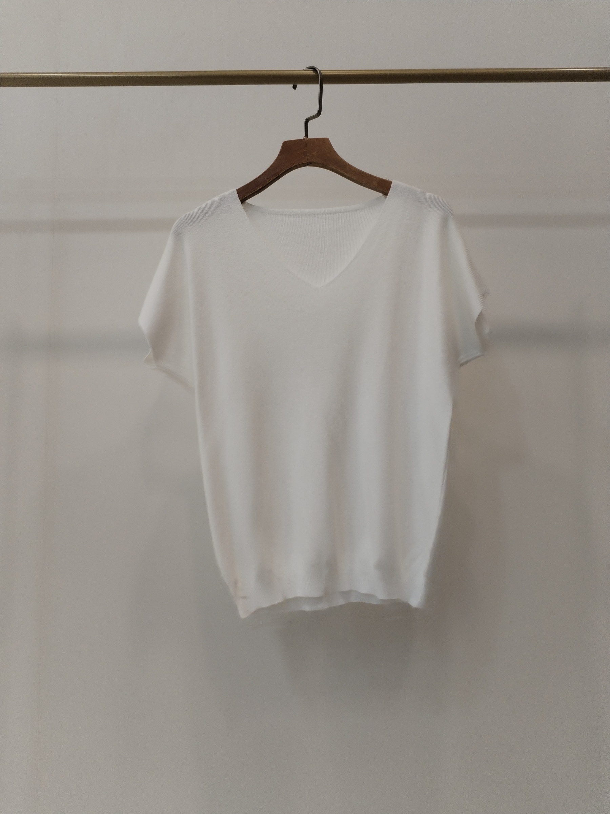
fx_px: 681
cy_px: 407
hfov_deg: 48.2
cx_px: 305
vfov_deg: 61.7
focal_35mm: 29
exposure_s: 1/120
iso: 297
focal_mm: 4.75
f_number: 1.8
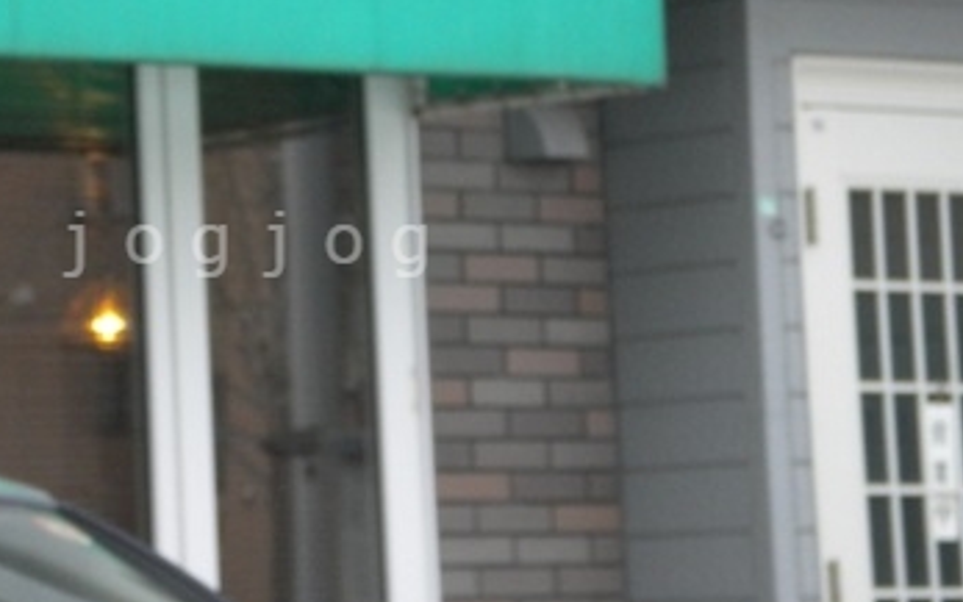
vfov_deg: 6.4
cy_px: 244
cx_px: 253
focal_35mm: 205
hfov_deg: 10.2
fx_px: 5381
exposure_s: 1/128
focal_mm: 18.9
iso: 265
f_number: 5.9
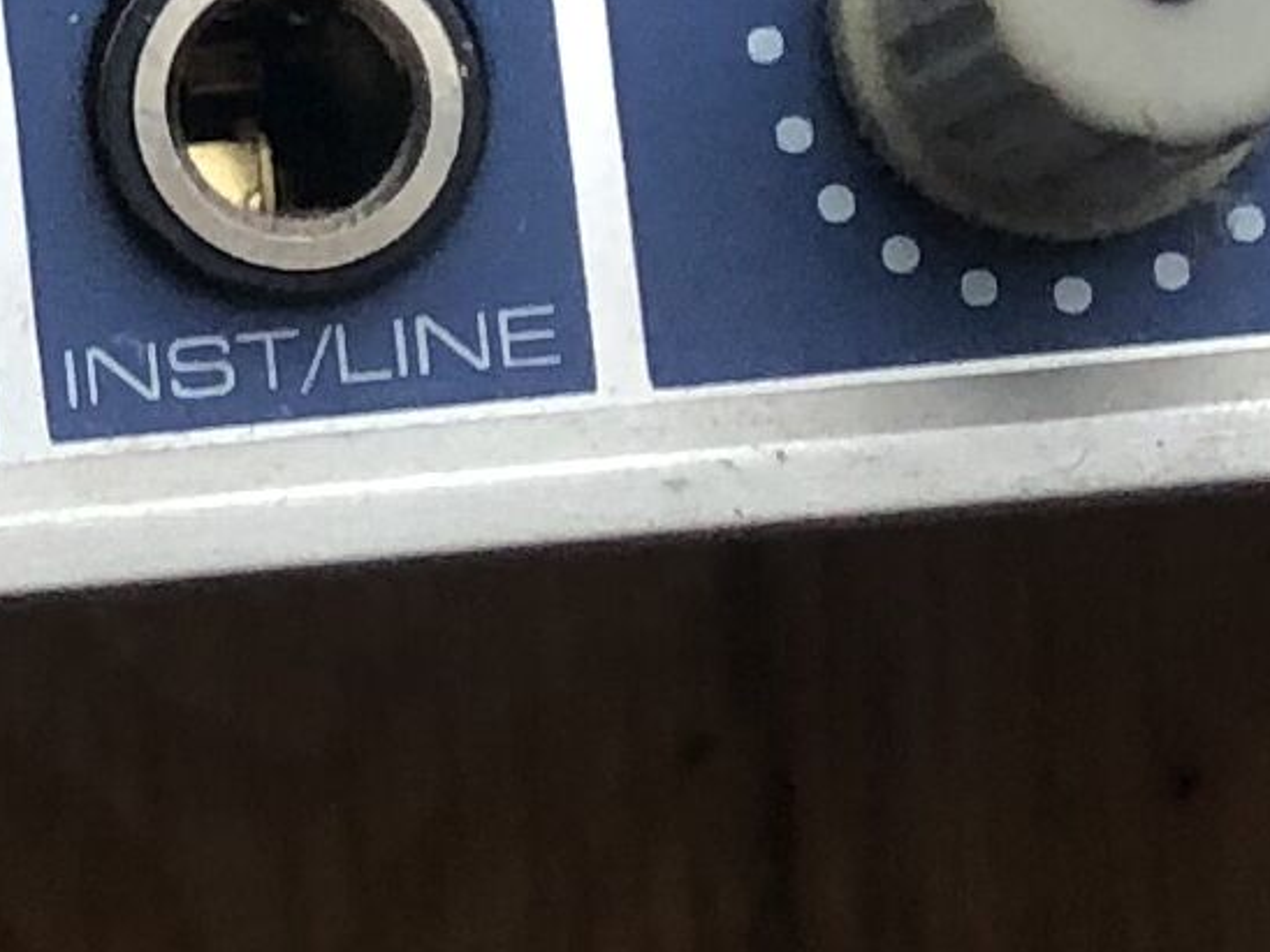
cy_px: -401
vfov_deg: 7.1
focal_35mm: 206
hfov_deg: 9.5
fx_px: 7558
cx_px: -121
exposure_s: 1/17
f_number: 1.8
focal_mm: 3.99
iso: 40
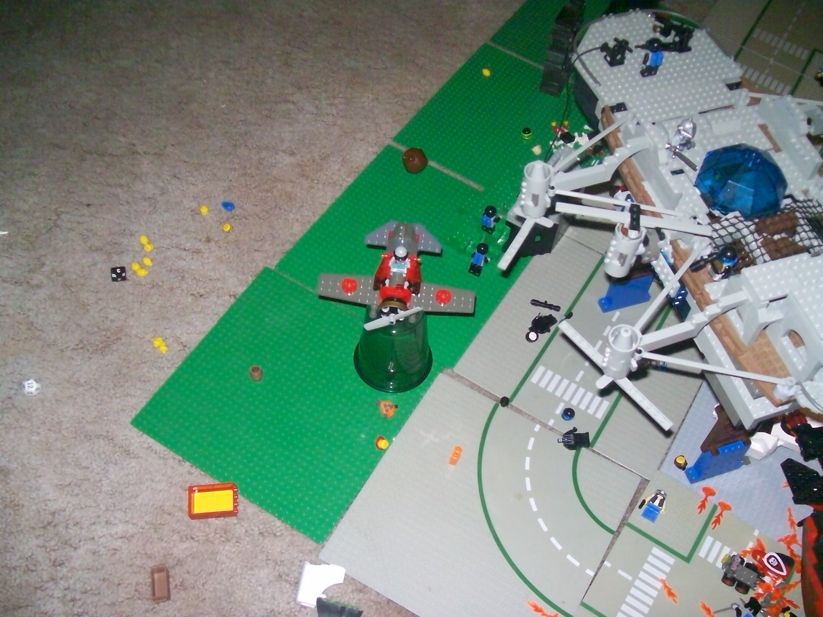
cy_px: 308
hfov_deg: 51.4
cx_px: 412
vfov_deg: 39.6
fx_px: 856
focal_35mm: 36
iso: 200
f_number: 2.7
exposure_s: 1/128
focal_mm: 6
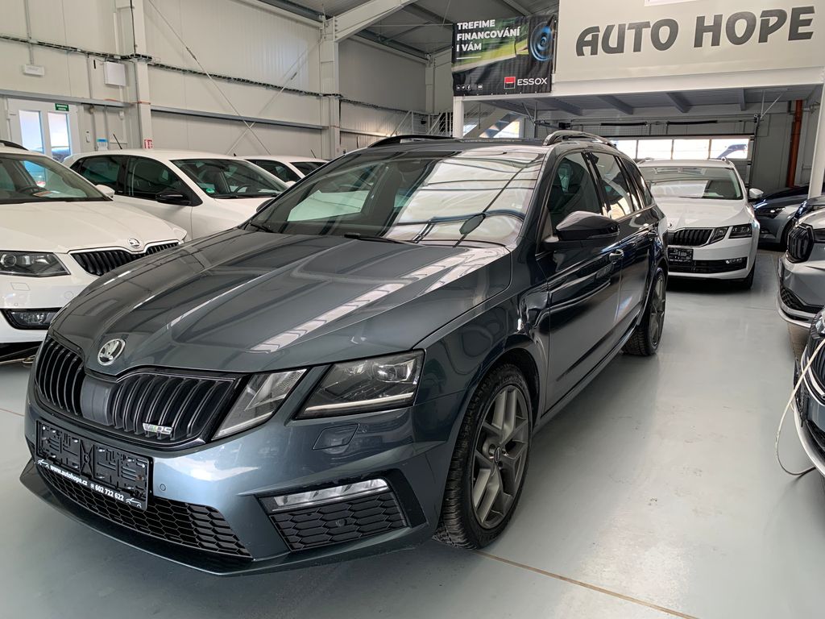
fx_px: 620
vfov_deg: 53.1
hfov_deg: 67.3
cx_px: 412
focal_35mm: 26
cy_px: 310
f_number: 1.8
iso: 100
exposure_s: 1/118
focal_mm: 4.25
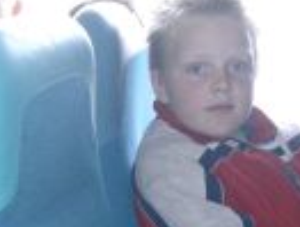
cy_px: 147
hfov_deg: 14.5
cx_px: 103
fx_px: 1173
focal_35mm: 135
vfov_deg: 11.0
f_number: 2.9
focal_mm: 6.7
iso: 70
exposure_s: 1/55.3
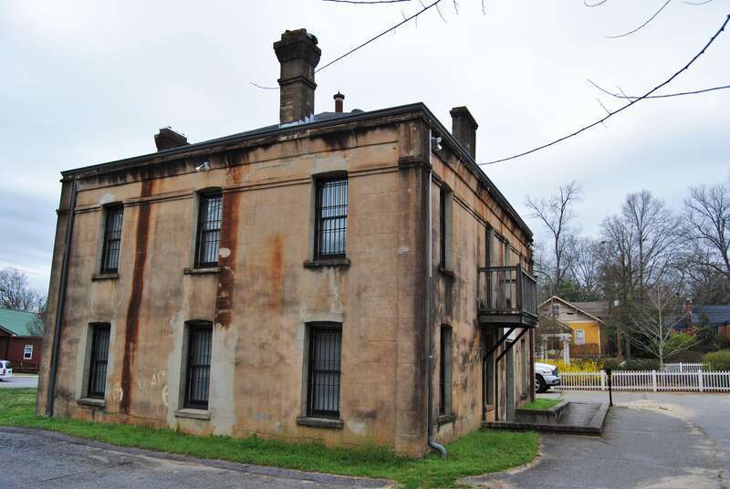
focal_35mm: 27
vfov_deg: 48.1
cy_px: 244
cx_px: 365
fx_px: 548
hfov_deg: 67.3
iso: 100
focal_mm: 18
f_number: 6.3
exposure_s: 1/160
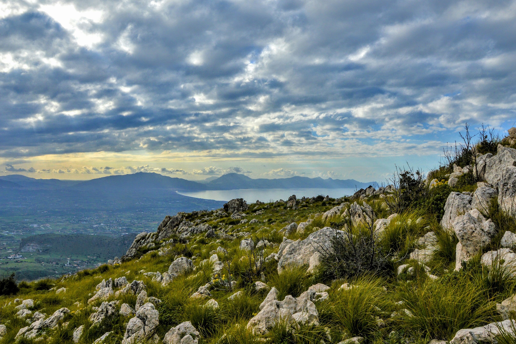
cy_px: 169
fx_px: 401
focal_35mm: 28
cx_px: 264
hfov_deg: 65.5
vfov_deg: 46.4
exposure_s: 1/500
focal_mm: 18
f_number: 11
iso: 220
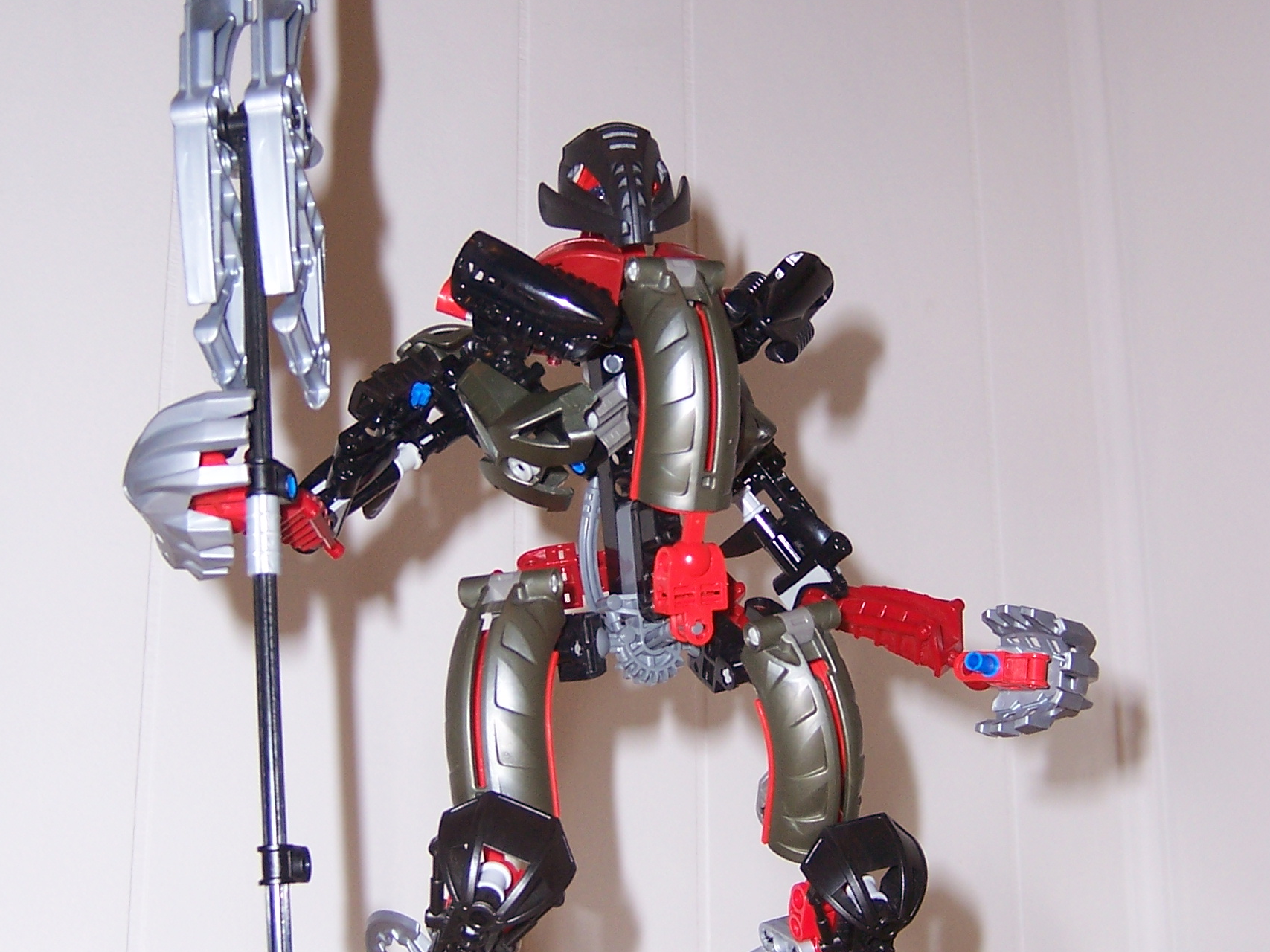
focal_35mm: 54
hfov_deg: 35.5
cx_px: 638
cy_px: 497
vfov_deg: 27.0
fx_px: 1981
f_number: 3.4
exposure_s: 1/60
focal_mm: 6.7
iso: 80
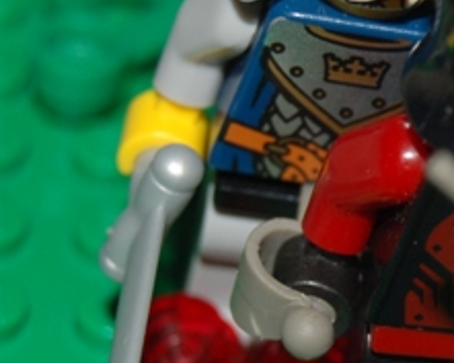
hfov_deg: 6.9
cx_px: 456
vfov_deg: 5.5
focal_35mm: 280
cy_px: 172
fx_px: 3760
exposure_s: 1/60
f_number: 5.6
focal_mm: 55
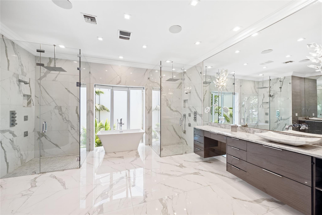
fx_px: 125
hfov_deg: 104.3
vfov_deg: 81.2
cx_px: 161
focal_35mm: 14
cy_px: 108
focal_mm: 14
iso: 160
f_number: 6.3
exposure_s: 1/10
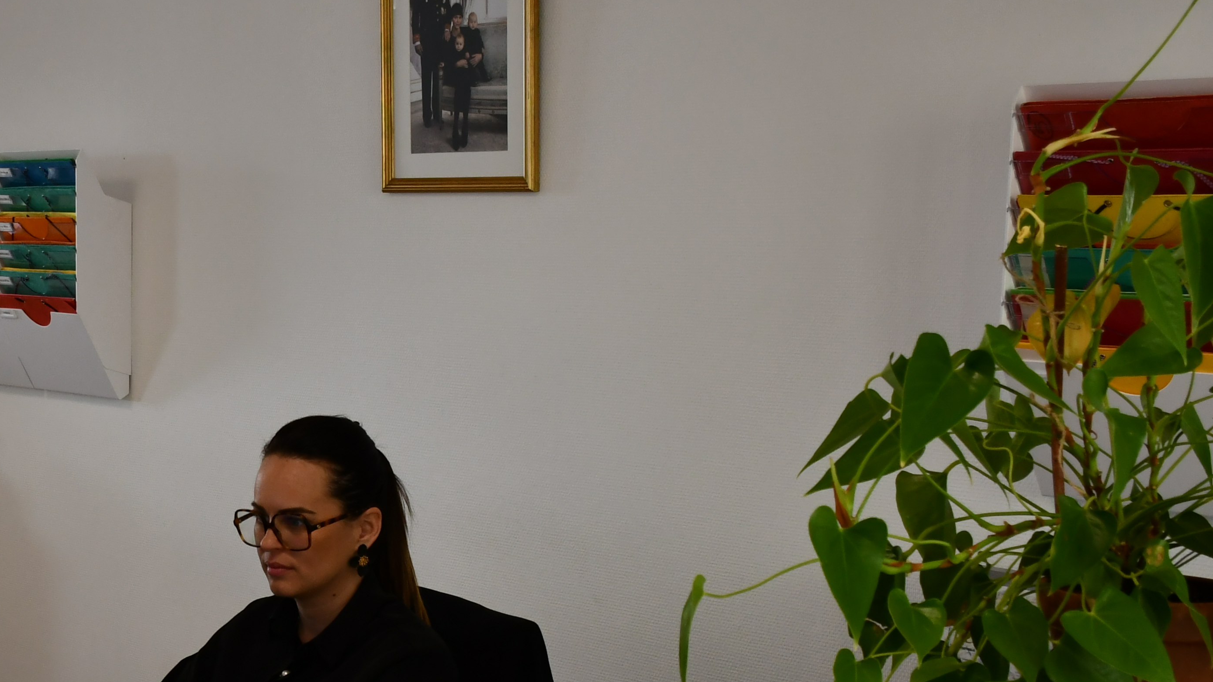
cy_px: 492
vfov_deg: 19.0
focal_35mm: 63
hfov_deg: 31.9
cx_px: 149
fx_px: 2026
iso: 640
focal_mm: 20
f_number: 5
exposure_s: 1/100
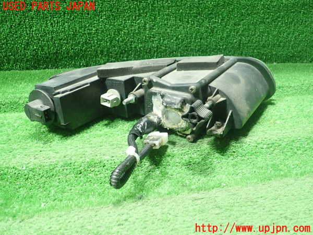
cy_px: 118
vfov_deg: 46.8
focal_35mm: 30
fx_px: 271
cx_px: 156
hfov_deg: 60.0
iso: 800
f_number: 2.3
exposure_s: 1/60
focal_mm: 5.5
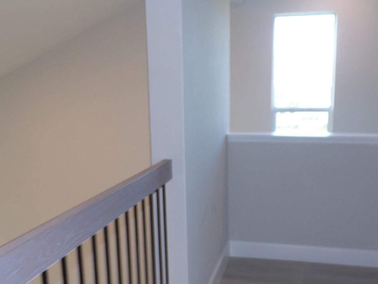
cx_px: 200
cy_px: 159
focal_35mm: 40
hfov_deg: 46.8
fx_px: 437
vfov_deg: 35.9
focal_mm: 4.3
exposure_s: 1/38
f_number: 3
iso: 100
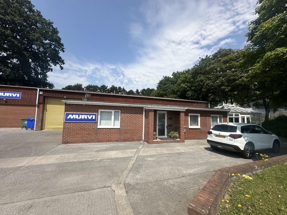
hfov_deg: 102.1
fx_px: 116
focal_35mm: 14
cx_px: 144
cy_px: 108
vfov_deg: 85.7
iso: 50
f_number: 2.2
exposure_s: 1/2451
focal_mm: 2.22
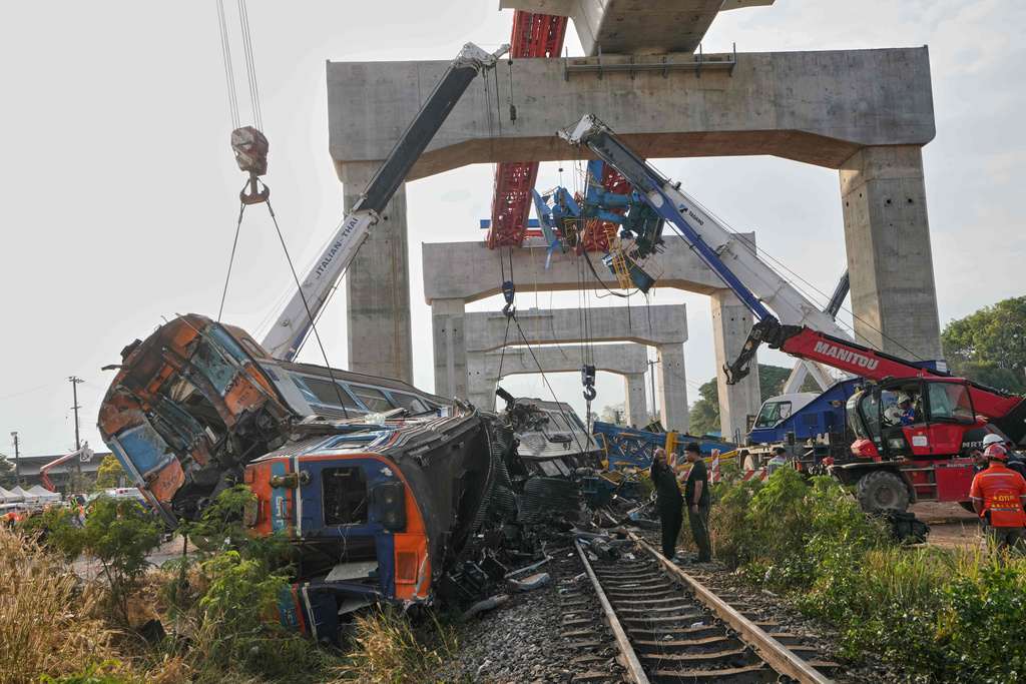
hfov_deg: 54.4
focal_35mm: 35
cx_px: 513
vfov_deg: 37.9
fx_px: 998
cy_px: 342
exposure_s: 1/640
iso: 500
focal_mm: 35
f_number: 8
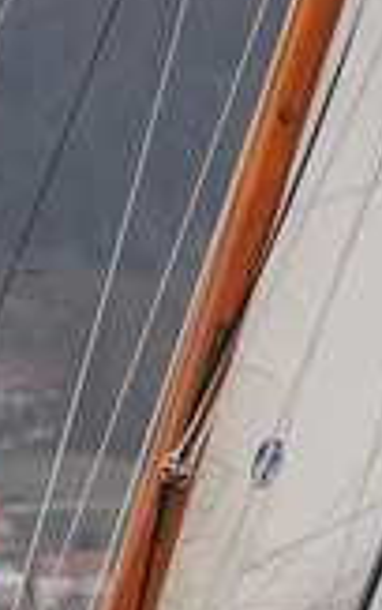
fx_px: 17471
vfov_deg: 2.0
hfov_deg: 1.3
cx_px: -60
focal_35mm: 1050
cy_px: 973
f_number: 5.6
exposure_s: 1/500
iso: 140
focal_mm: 125
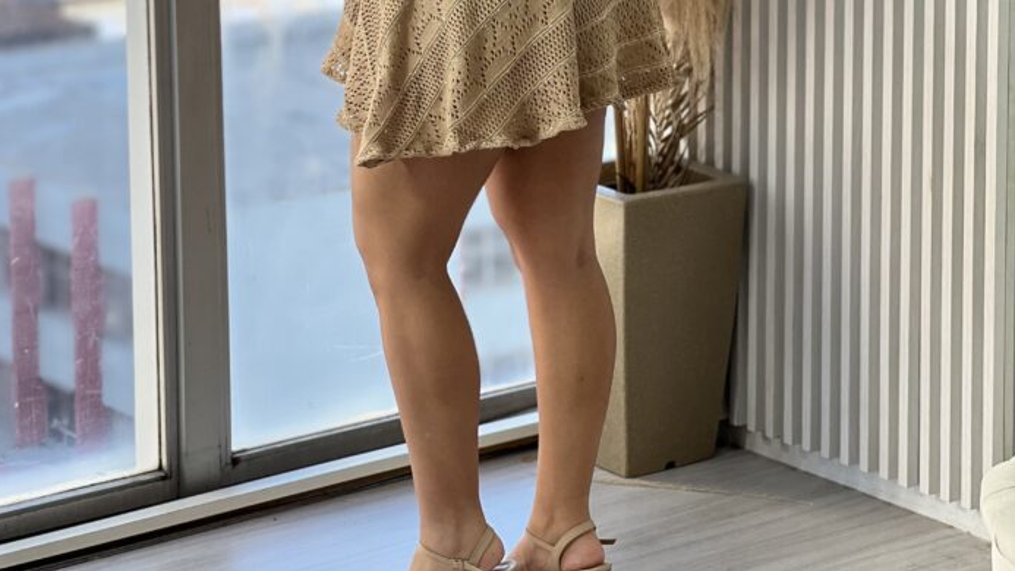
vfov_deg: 10.6
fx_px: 3042
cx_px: 505
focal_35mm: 113
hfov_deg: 18.9
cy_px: 4
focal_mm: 9
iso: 50
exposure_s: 1/120
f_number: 2.8
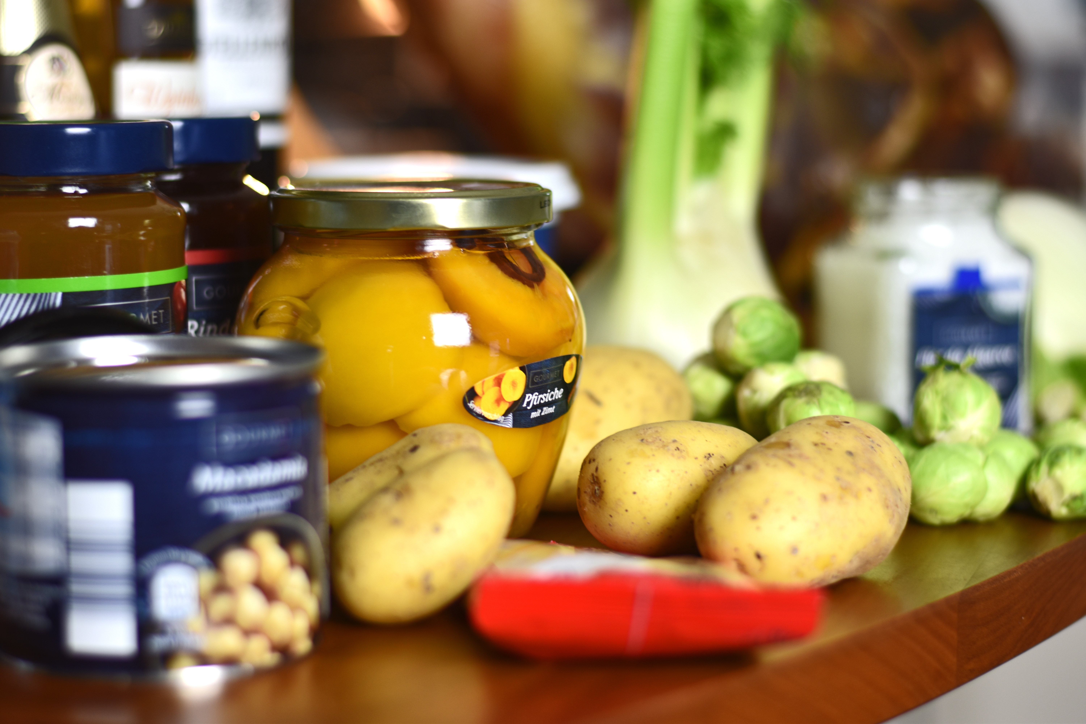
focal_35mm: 75
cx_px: 543
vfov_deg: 18.2
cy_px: 362
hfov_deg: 27.0
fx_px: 2262
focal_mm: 50
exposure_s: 1/25
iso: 100
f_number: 2.5
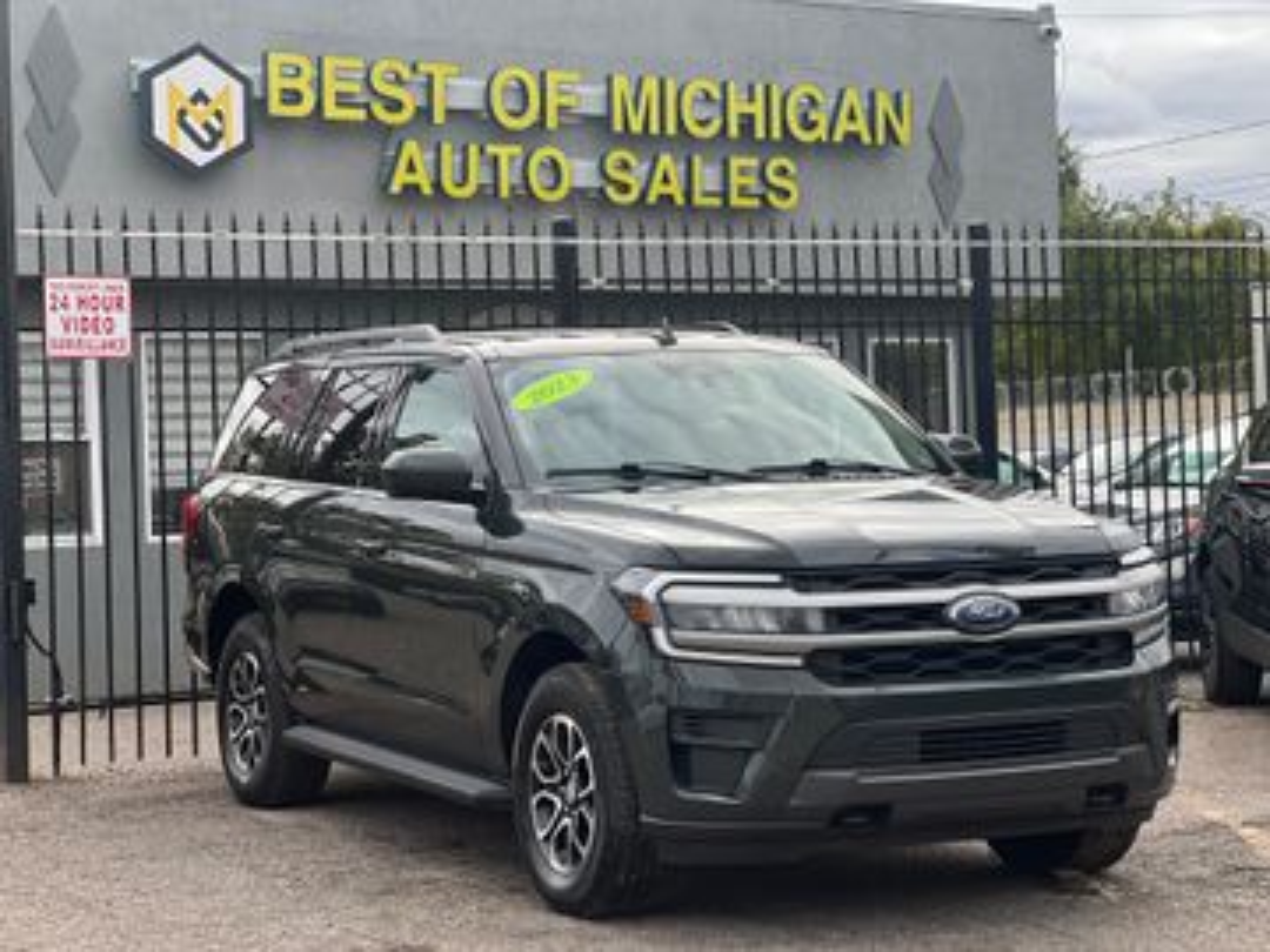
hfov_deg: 25.3
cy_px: 476
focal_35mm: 77
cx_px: 635
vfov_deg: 19.1
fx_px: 2825
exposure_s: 1/121
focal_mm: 9
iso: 25
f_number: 2.8
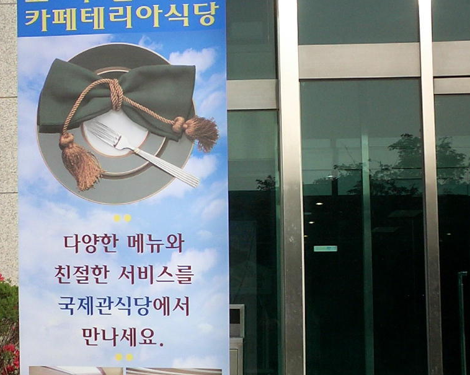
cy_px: 260
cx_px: 201
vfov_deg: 24.8
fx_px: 848
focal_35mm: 61
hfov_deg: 30.9
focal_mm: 5.6
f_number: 3.5
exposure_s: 1/500
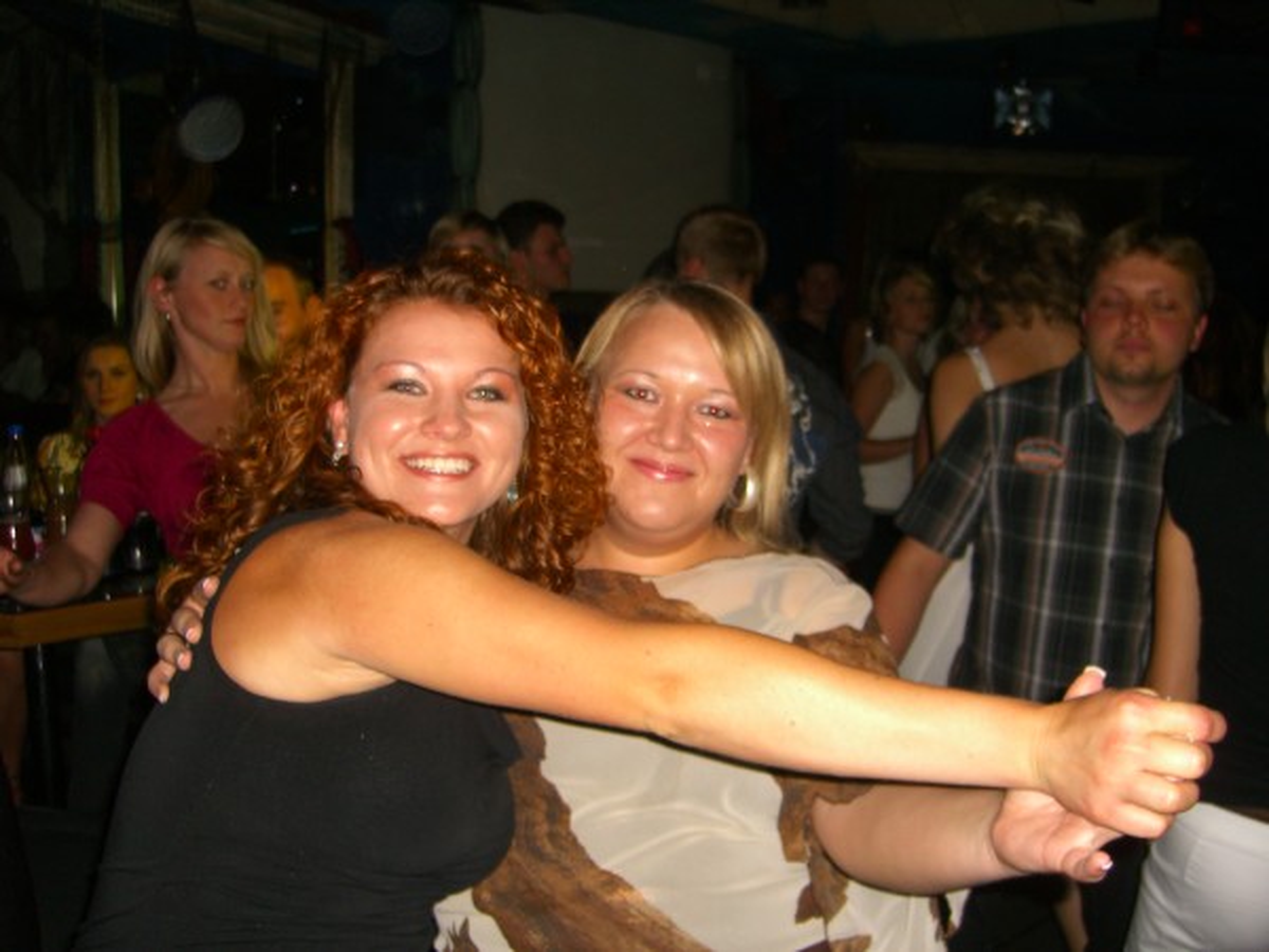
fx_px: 1393
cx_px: 634
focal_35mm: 38
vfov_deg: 37.7
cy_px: 476
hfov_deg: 49.0
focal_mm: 7.9
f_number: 2.8
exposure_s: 1/60
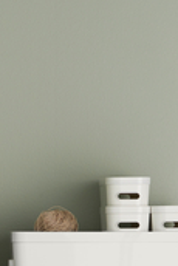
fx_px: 2953
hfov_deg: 3.4
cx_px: -167
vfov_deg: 5.1
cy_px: 397
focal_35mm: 399
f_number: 9
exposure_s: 1/160
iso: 100
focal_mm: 86
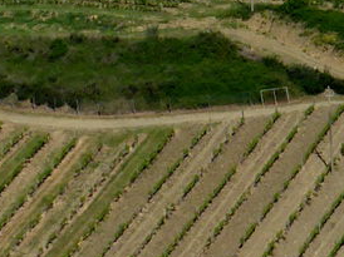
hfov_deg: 3.3
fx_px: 5918
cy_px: -439
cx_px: -279
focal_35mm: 596
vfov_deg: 2.5
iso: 100
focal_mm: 18.2
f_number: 5.3
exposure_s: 1/800
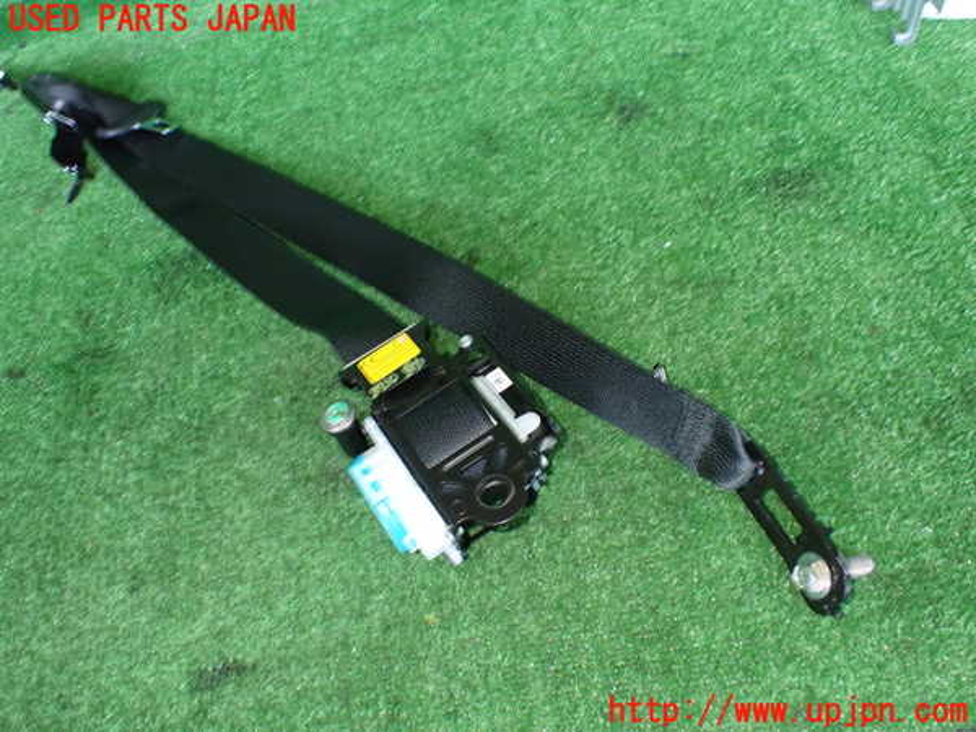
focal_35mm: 30
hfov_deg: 60.0
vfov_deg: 46.8
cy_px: 366
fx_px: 846
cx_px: 488
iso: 800
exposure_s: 1/30
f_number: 6.3
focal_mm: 5.4
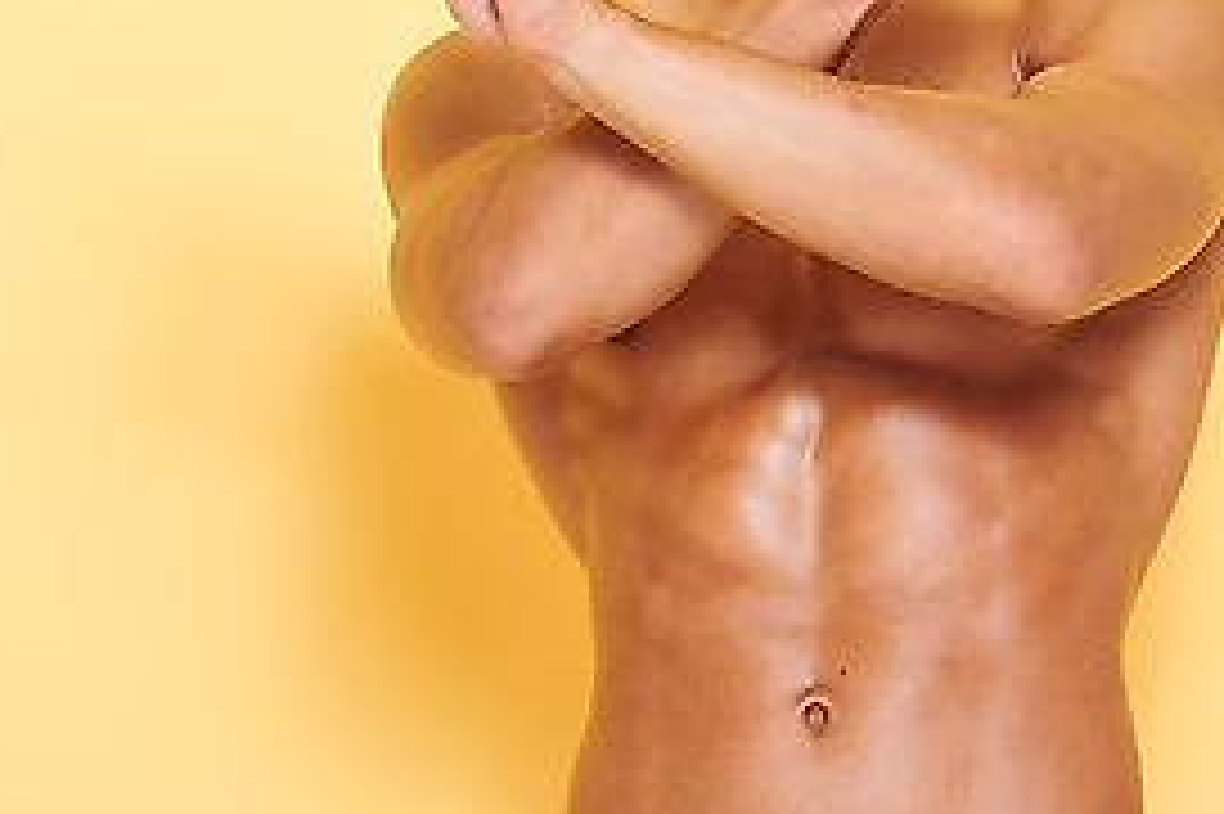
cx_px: 416
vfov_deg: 3.7
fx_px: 12742
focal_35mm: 375
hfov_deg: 5.5
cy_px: 27
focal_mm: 170
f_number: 11
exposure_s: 1/125
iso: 100
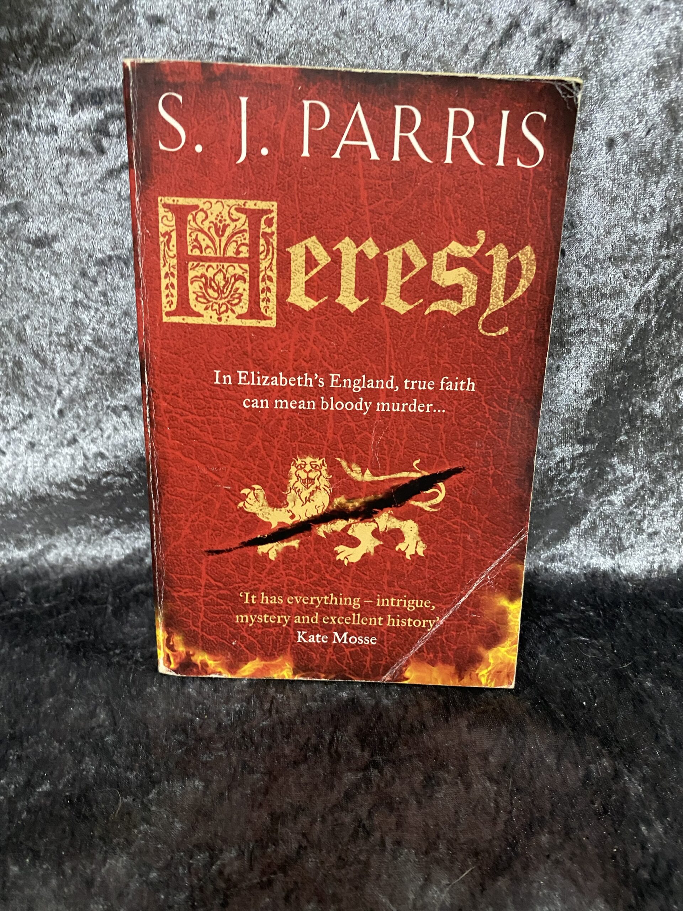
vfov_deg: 67.3
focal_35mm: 26
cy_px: 456
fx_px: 684
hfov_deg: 53.1
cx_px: 342
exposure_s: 1/30
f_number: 1.8
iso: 640
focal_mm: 4.25
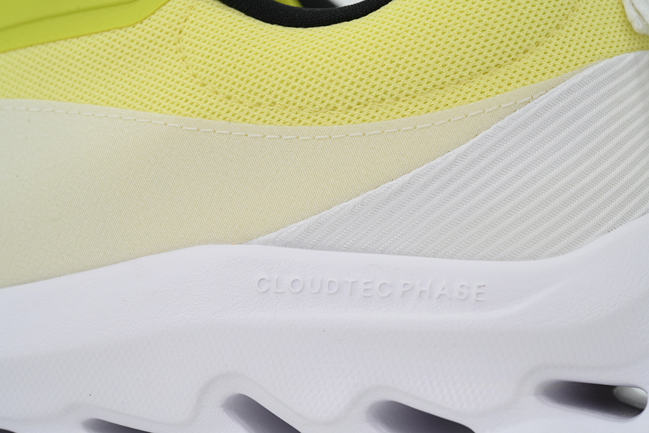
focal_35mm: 95
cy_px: 216
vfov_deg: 14.4
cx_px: 324
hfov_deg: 21.5
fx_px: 1713
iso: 400
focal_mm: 95
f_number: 13
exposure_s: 1/100
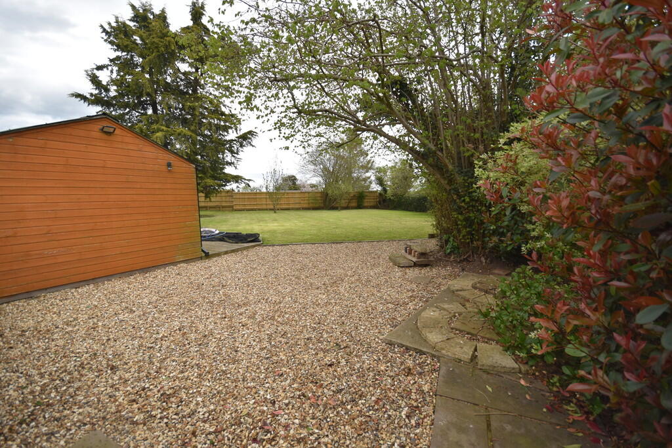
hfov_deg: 100.4
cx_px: 336
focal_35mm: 15
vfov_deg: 77.3
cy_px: 224
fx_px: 280
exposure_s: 1/250
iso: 220
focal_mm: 10
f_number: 5.6
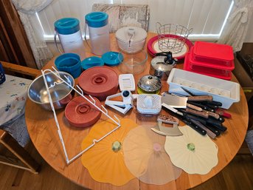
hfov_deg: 73.9
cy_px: 95
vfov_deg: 58.8
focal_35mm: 23
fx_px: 168
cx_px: 126
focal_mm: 6.3
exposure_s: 1/120
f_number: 1.7
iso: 320
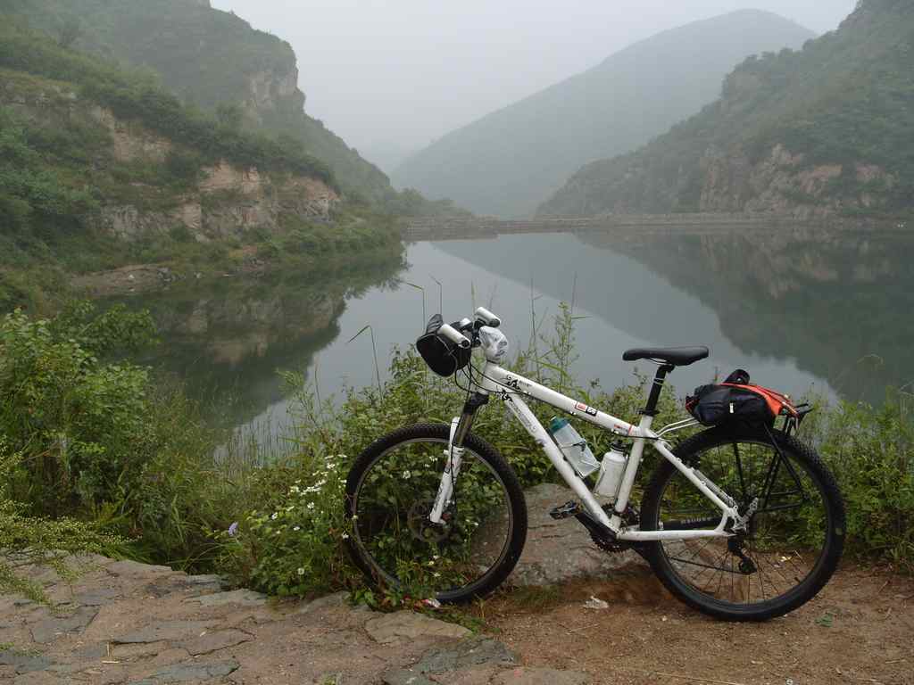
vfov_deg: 40.7
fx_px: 924
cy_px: 342
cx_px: 457
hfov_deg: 52.6
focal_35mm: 35
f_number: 3.7
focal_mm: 7.8
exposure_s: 1/125
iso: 80
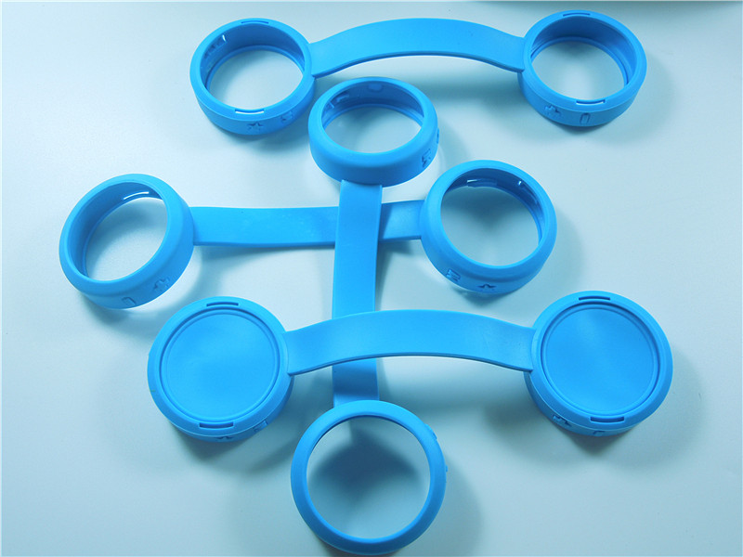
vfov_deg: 36.8
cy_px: 278
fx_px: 837
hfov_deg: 47.9
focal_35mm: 39
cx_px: 372
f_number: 3.8
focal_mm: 7
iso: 100
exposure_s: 1/80
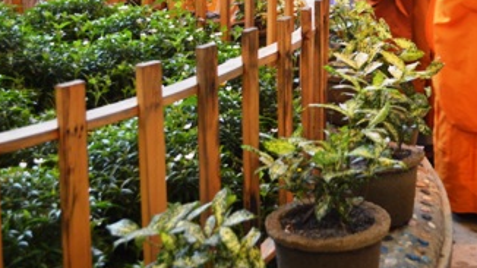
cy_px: -15
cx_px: 353
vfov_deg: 15.9
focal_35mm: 74
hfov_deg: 28.2
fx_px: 936
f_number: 4
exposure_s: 1/50
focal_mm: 24
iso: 400
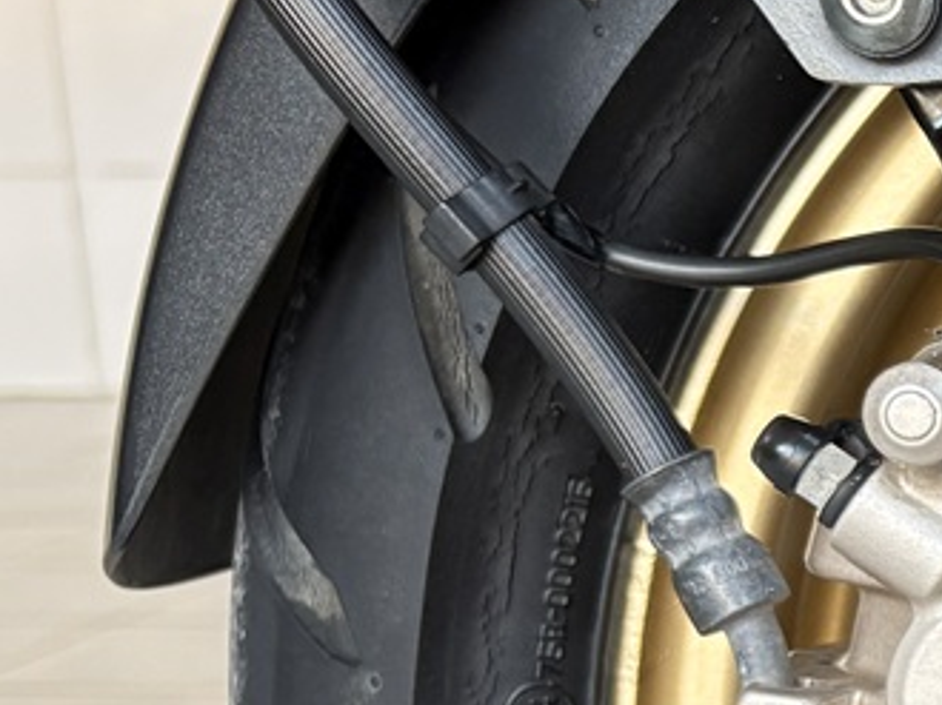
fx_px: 2747
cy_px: 739
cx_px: 1641
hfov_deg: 16.6
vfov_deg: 14.4
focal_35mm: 101
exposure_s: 1/60
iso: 160
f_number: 1.6
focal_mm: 5.96
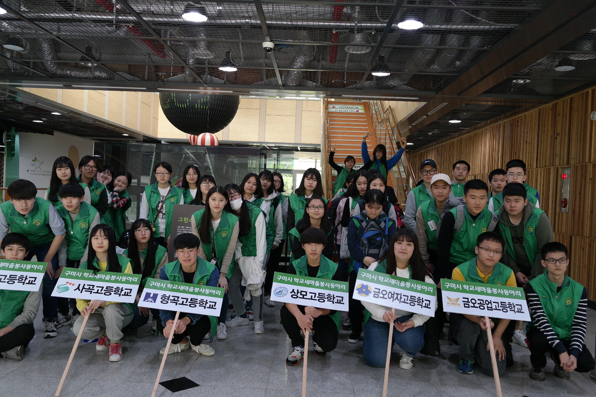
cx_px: 298
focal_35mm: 30
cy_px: 198
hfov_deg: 61.9
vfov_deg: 43.6
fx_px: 497
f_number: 3.5
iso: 400
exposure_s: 1/40
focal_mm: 20
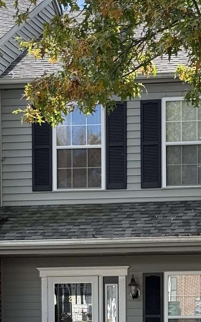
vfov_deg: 14.7
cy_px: 336
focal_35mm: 139
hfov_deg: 9.4
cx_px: 137
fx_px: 1218
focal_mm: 6.76
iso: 100
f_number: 1.78
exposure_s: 1/1883
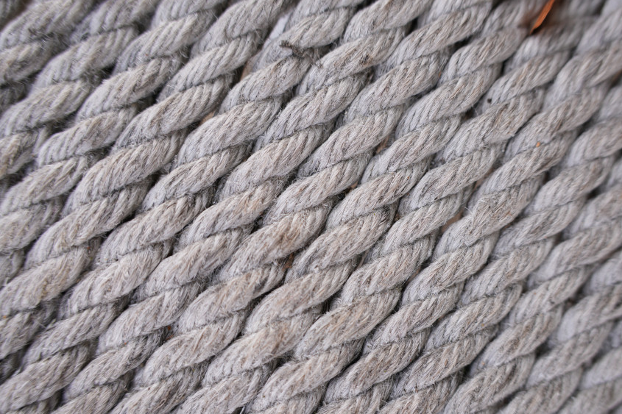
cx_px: 350
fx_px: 760
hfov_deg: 44.4
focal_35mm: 44
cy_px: 241
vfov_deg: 30.4
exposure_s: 1/125
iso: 100
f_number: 4
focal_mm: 35
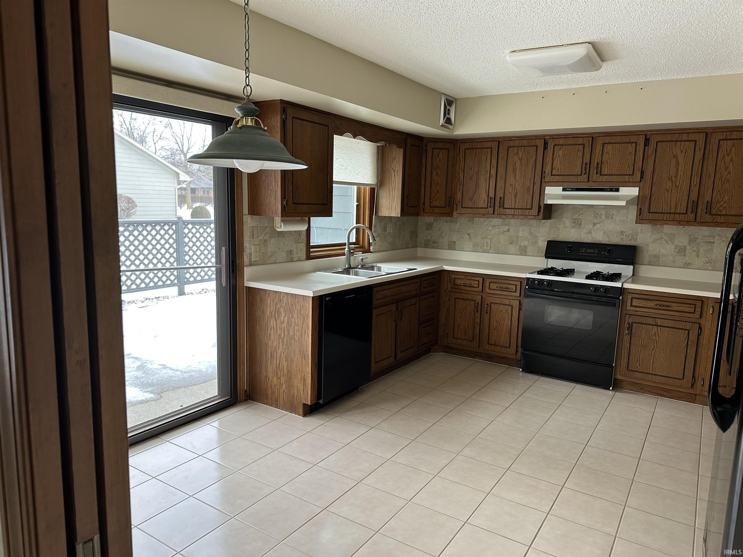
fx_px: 515
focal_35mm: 24
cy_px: 278
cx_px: 372
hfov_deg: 71.6
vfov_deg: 56.8
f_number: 1.78
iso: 125
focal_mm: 6.86
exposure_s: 1/121
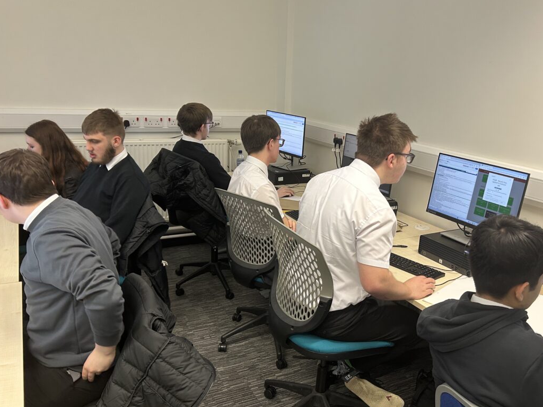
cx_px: 306
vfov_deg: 44.1
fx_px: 502
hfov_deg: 56.6
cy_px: 222
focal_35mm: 32
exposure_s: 1/50
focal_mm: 5.7
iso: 125
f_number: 1.5
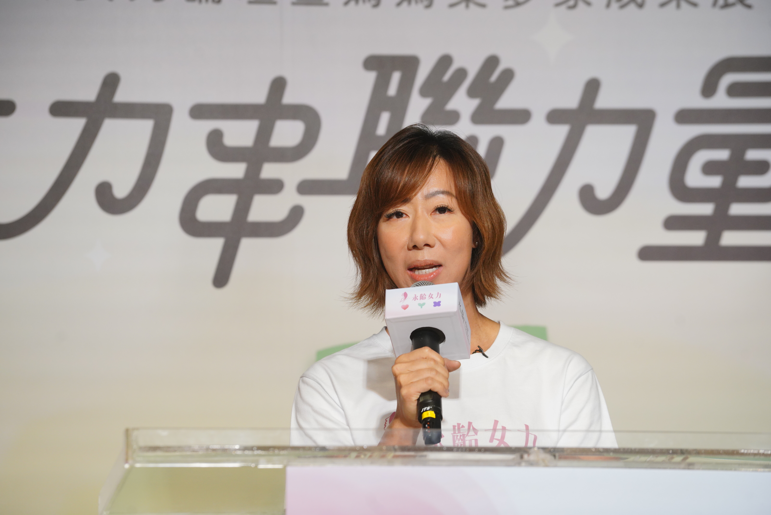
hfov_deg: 10.4
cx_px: 386
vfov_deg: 6.9
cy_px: 258
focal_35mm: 198
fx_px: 4241
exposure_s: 1/320
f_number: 5.6
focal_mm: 198
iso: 1600
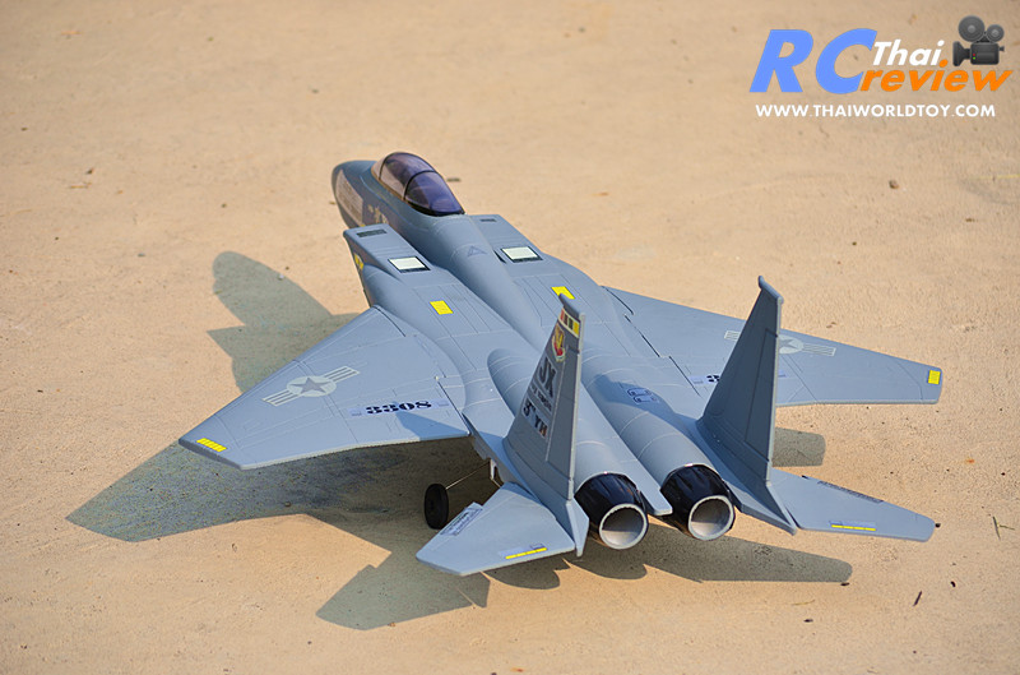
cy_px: 338
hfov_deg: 14.9
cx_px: 510
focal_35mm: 138
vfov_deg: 9.9
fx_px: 3900
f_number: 5.6
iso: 100
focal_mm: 92
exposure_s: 1/500
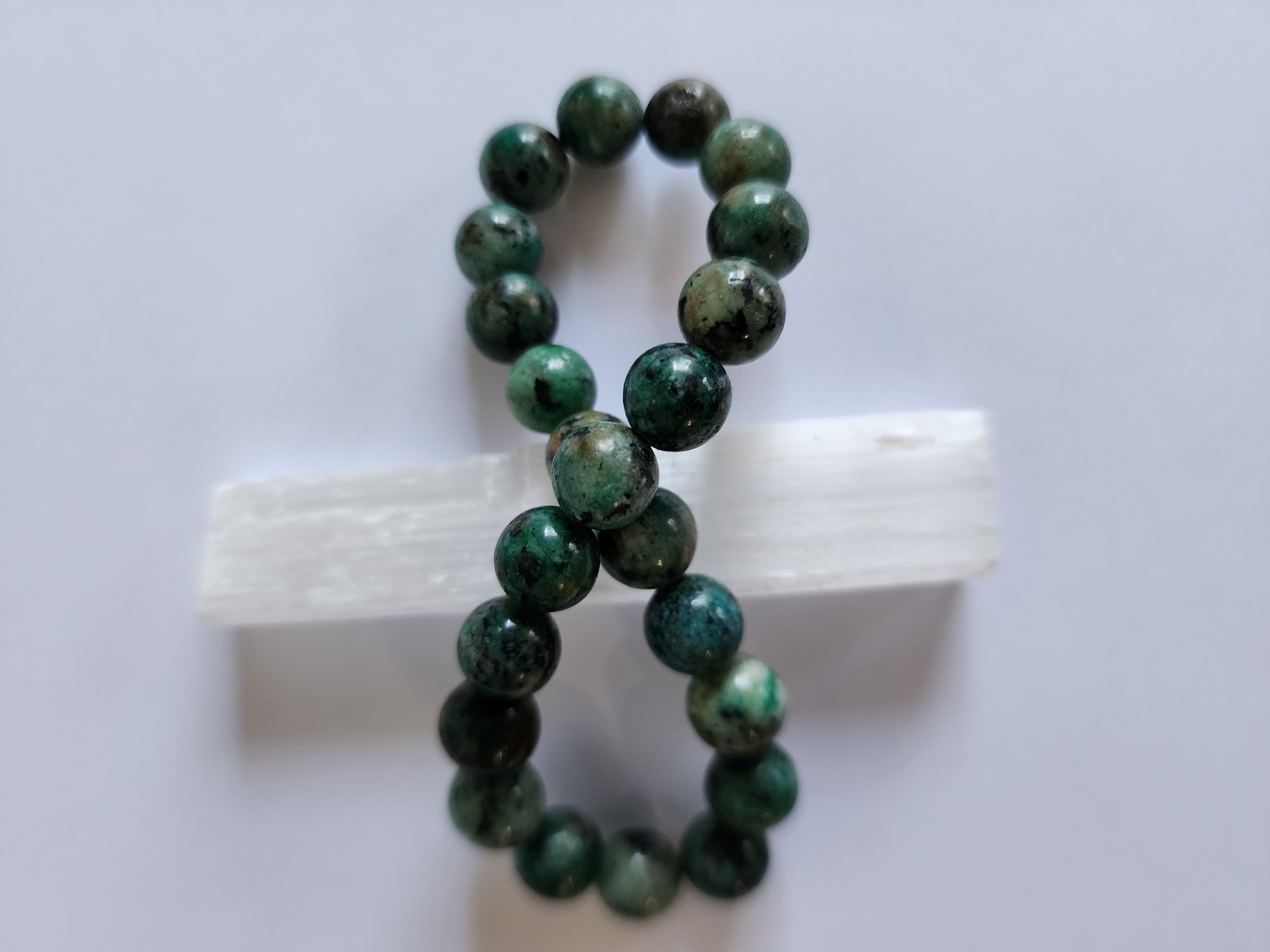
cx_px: 635
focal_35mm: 23
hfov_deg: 73.9
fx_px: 844
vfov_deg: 58.9
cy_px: 476
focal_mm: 6.4
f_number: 1.8
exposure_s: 1/120
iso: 400
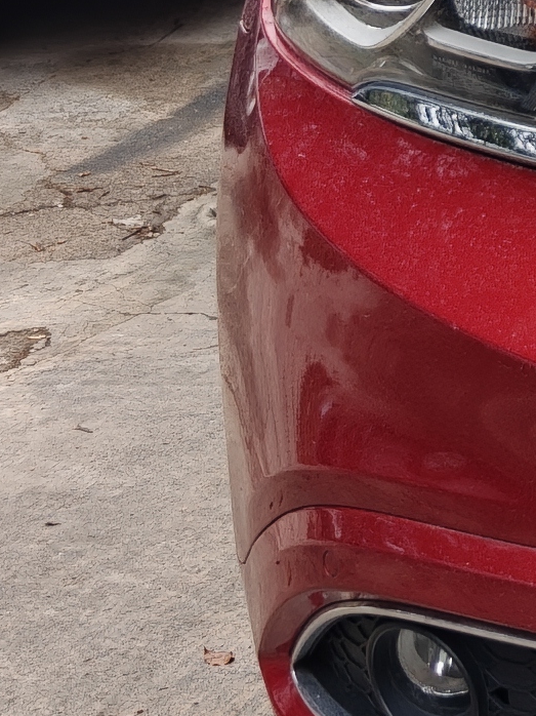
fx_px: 2789
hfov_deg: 9.3
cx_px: 1445
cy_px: -342
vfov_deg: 13.8
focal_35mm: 135
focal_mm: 8.67
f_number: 1.8
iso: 160
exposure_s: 1/200
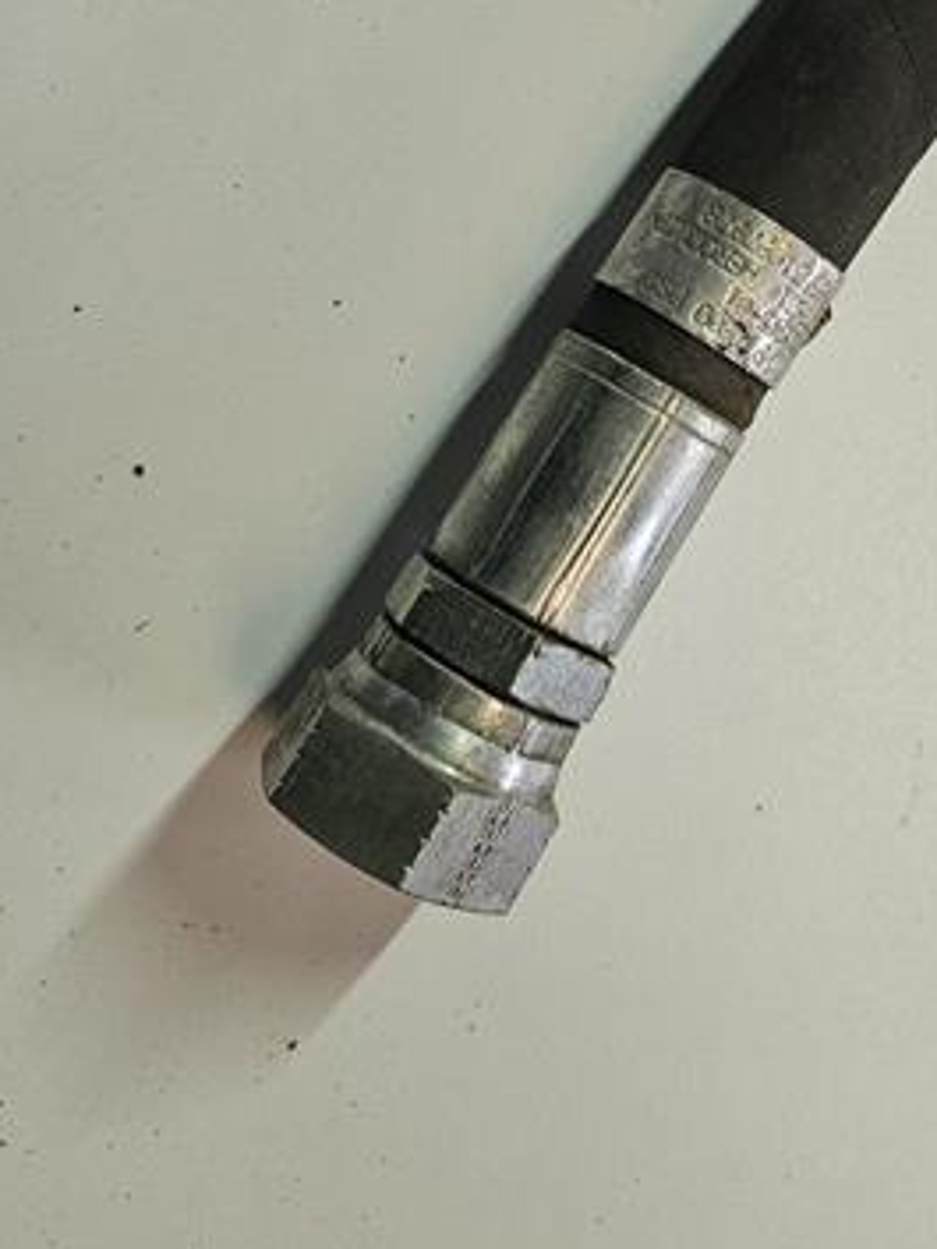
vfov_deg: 36.6
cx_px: 866
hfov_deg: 27.9
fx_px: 1803
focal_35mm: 50
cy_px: 216
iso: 250
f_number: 1.8
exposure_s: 1/100
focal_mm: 5.4
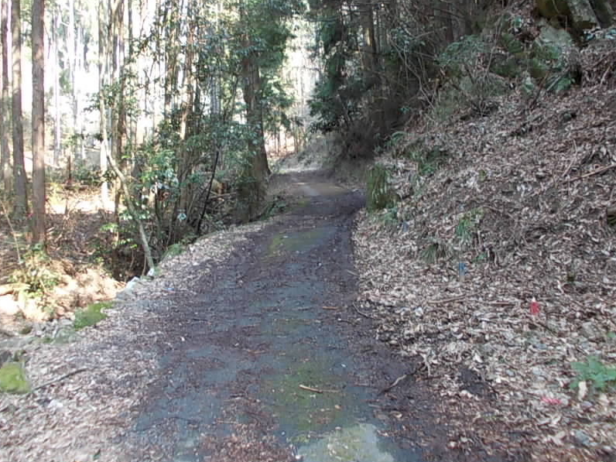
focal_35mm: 36
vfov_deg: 39.6
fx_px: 641
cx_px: 310
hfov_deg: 51.4
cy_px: 195
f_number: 2.7
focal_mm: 4
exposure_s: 1/30
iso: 80
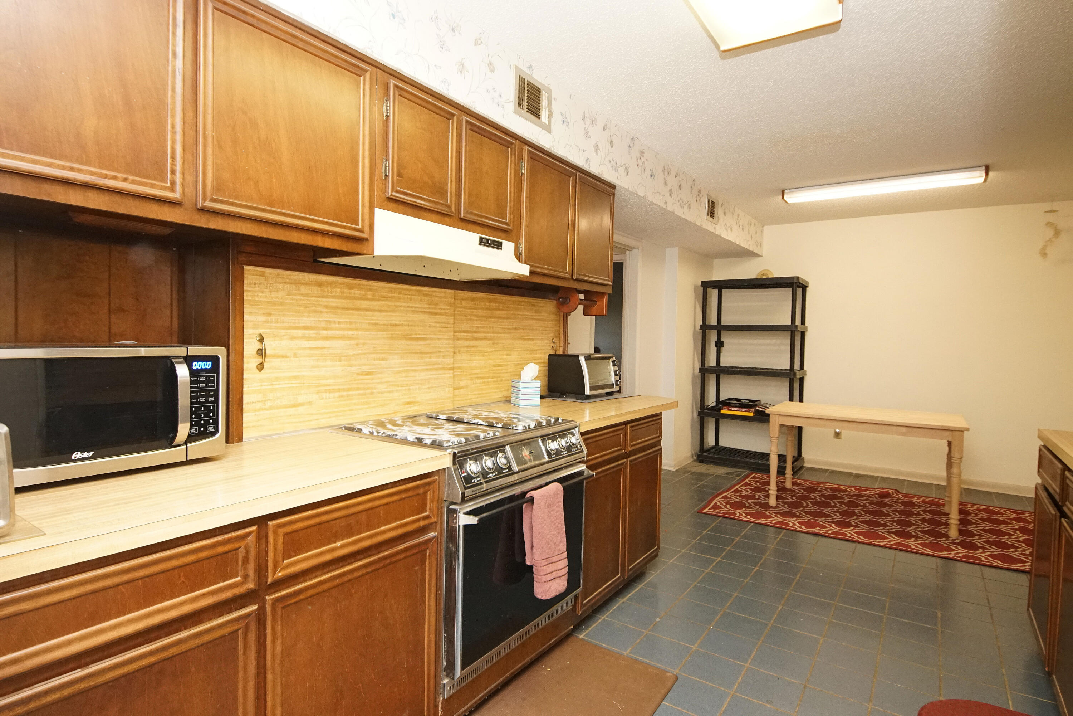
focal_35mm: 18
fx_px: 537
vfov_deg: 67.4
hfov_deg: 90.0
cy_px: 358
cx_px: 536
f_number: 4.5
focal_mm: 12
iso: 3200
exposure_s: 1/60
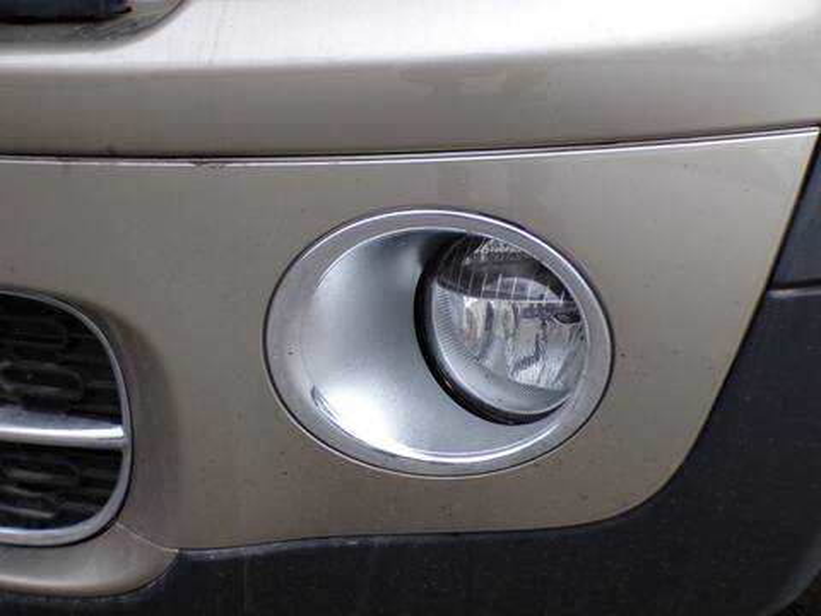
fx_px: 1542
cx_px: 410
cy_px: 308
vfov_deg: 22.6
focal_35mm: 65
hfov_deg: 29.8
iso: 100
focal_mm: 11.6
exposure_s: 1/200
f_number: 3.8
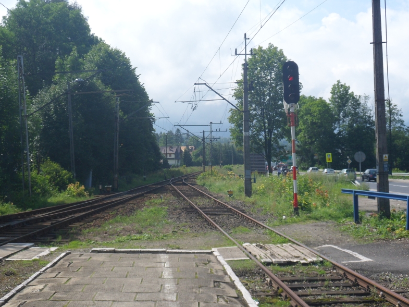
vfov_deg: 27.5
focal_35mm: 53
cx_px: 205
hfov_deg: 36.2
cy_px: 153
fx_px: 626
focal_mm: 8.1
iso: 80
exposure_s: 1/500
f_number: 4.3
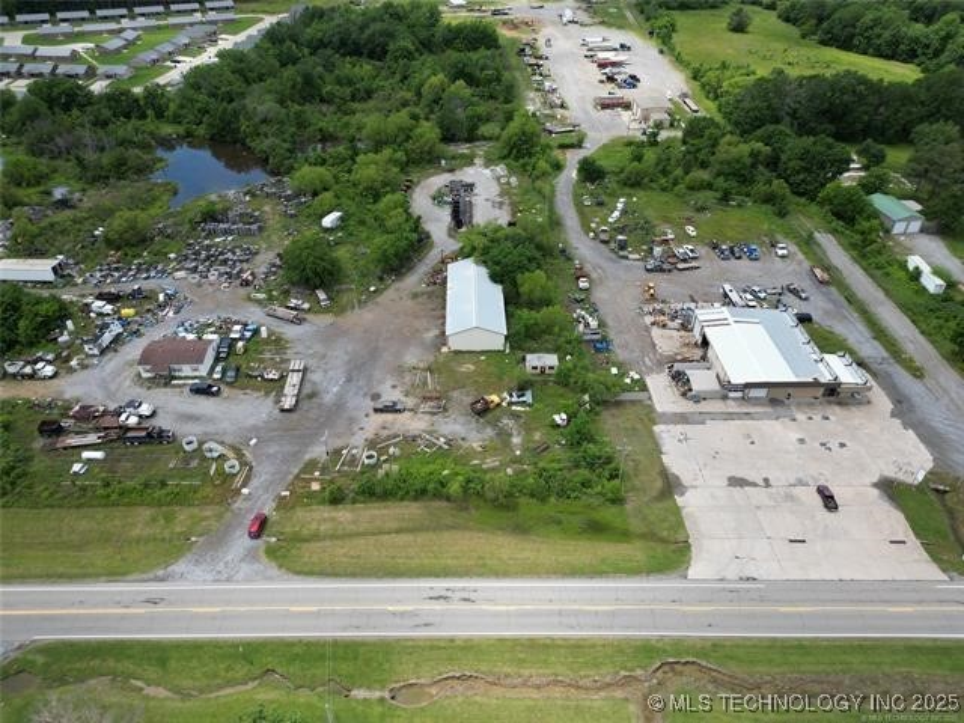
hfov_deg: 71.6
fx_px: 668
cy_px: 362
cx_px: 482
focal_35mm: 24
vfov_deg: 56.8
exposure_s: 1/2000
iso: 110
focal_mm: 6.72
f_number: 1.7
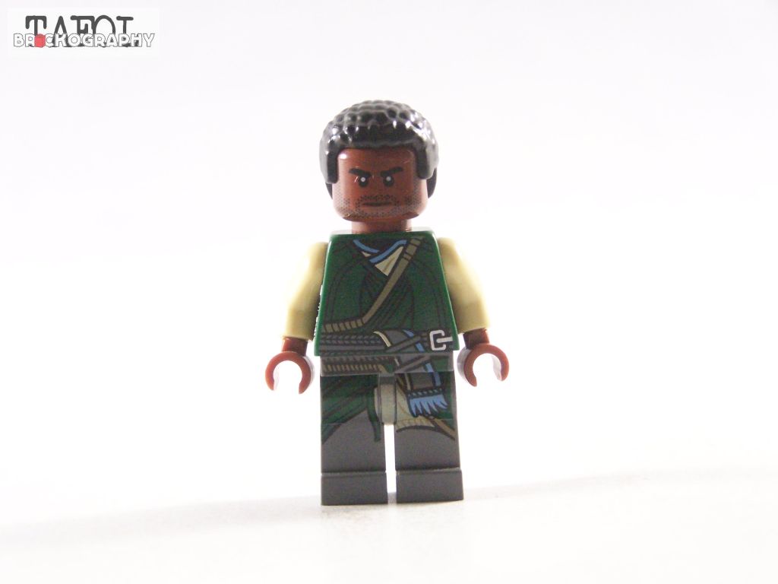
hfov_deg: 20.9
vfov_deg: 15.7
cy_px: 292
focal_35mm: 94
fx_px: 2113
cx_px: 389
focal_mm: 15.6
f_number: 3.2
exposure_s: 1/45
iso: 400
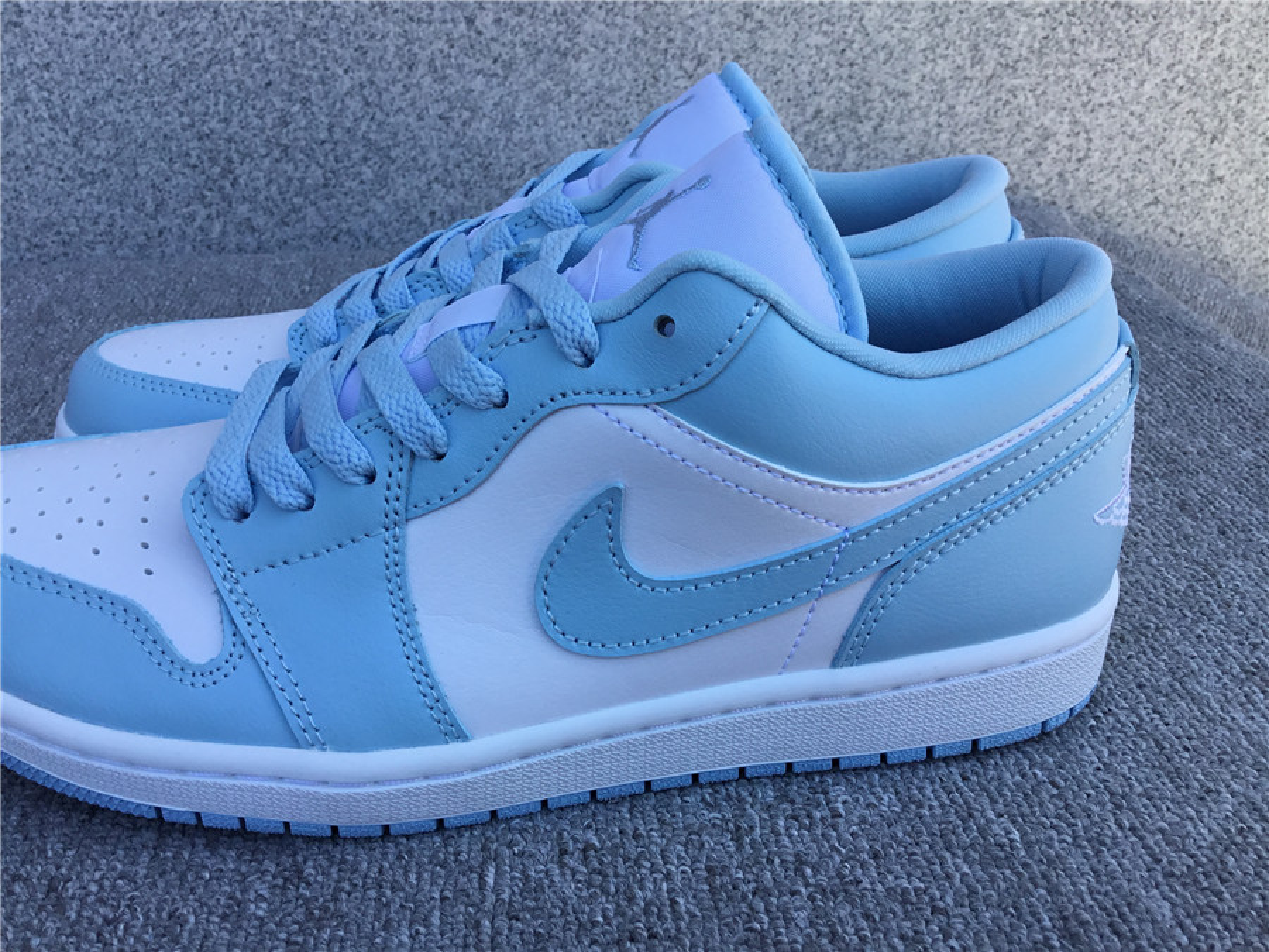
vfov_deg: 45.4
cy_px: 476
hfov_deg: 58.4
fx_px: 1136
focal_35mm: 31
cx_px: 634
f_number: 2.4
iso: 25
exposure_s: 1/331
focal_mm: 3.3
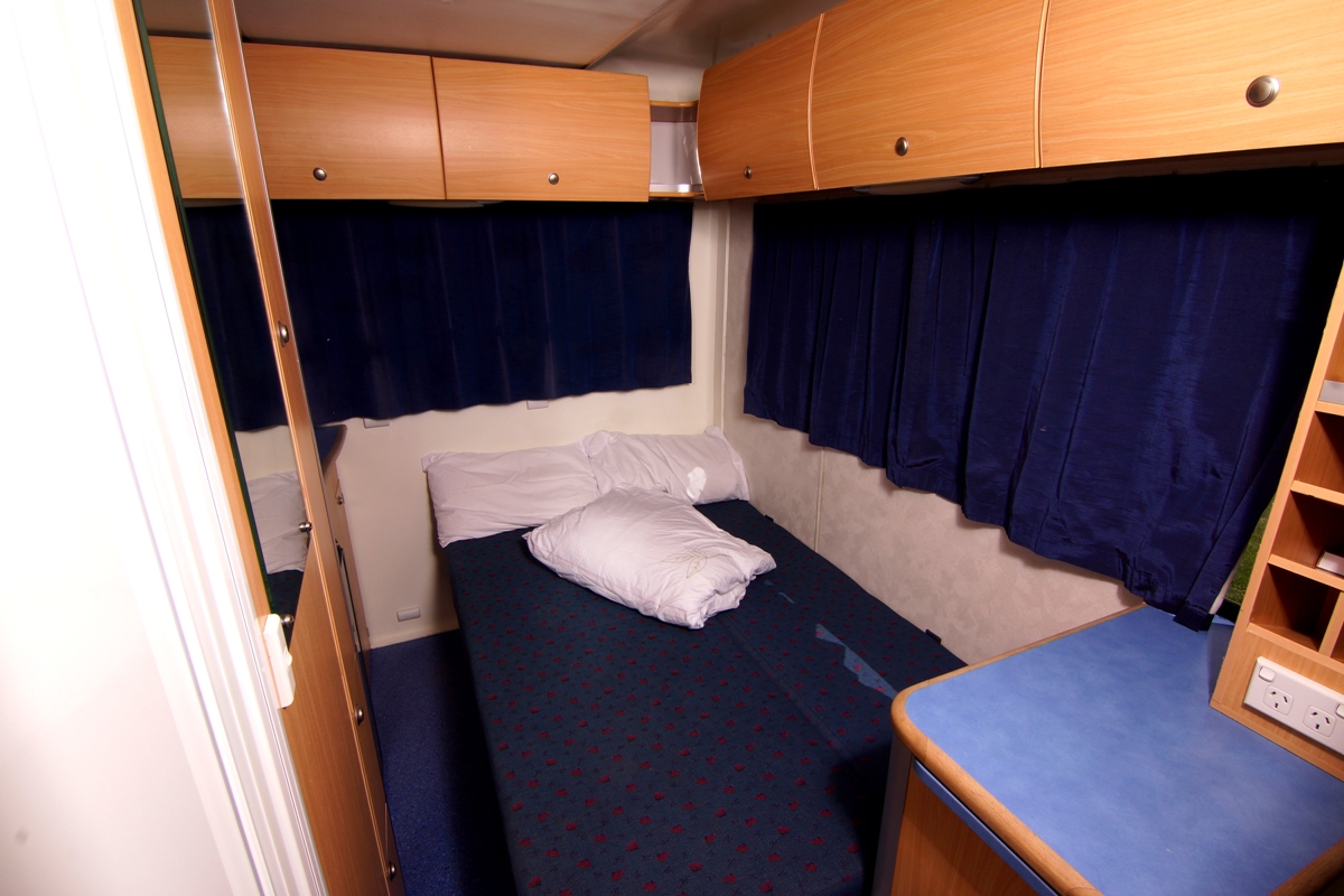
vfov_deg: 72.1
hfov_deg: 95.0
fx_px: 616
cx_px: 672
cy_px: 448
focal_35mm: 16
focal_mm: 11
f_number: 13
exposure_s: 1/125
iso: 100
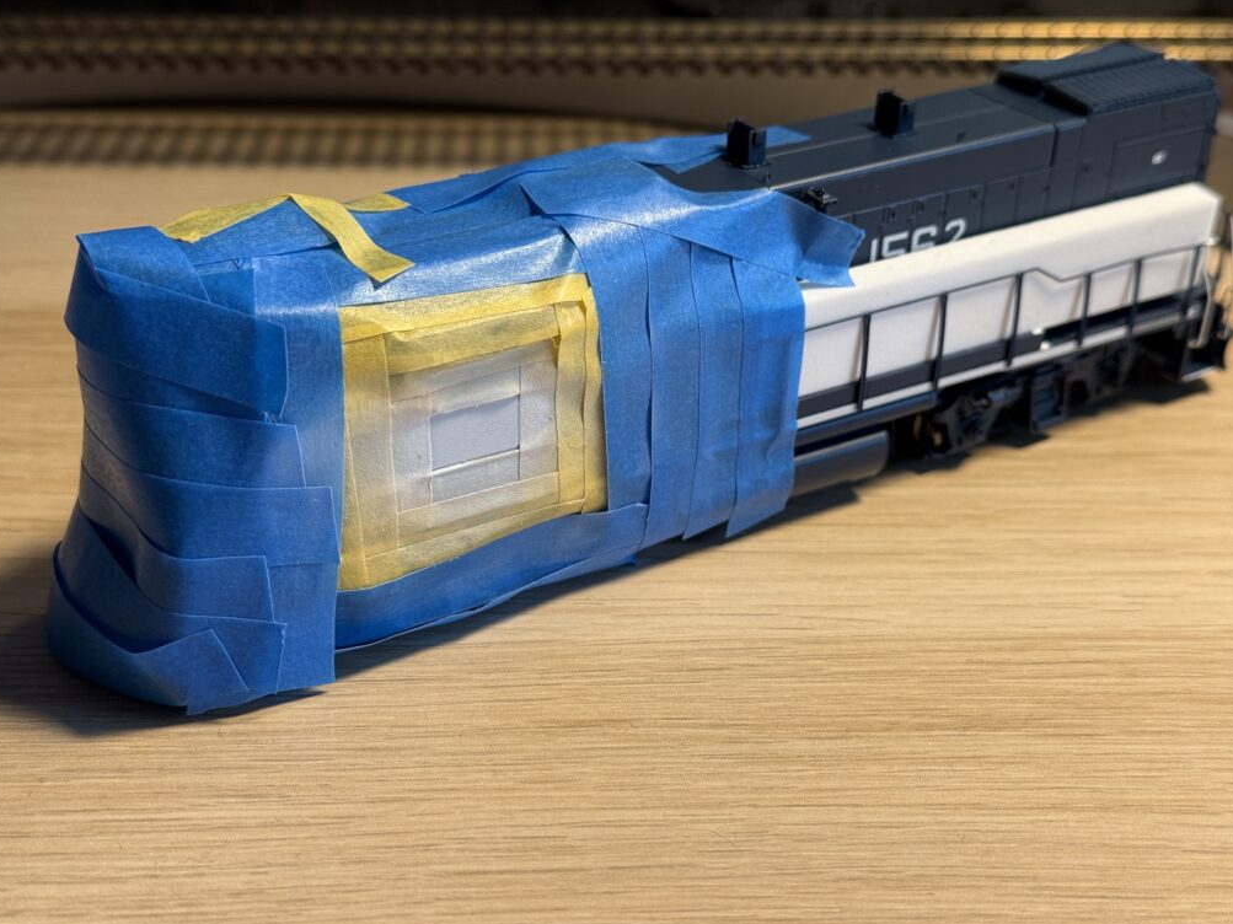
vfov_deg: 29.7
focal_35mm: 49
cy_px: 469
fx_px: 1745
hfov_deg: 38.9
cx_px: 611
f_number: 1.78
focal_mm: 6.76
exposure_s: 1/50
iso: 80
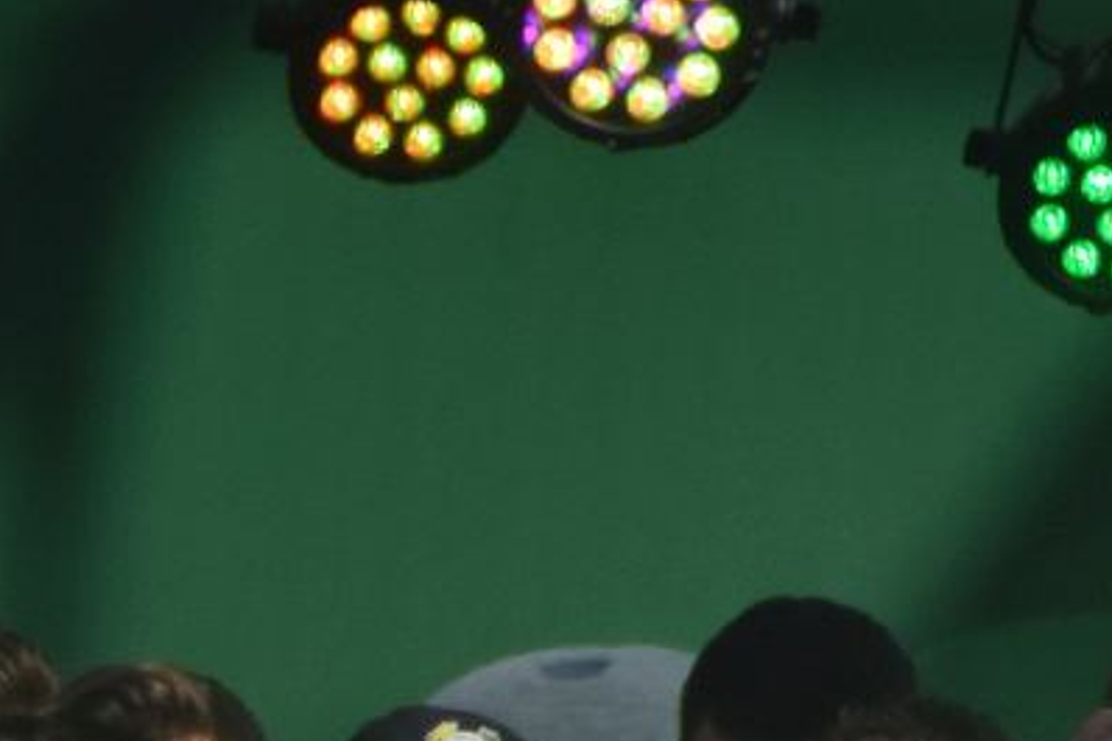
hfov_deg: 1.4
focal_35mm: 1448
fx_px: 44706
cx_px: -1503
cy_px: 1544
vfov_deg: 0.9
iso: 500
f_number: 9
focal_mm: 200
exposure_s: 1/1600
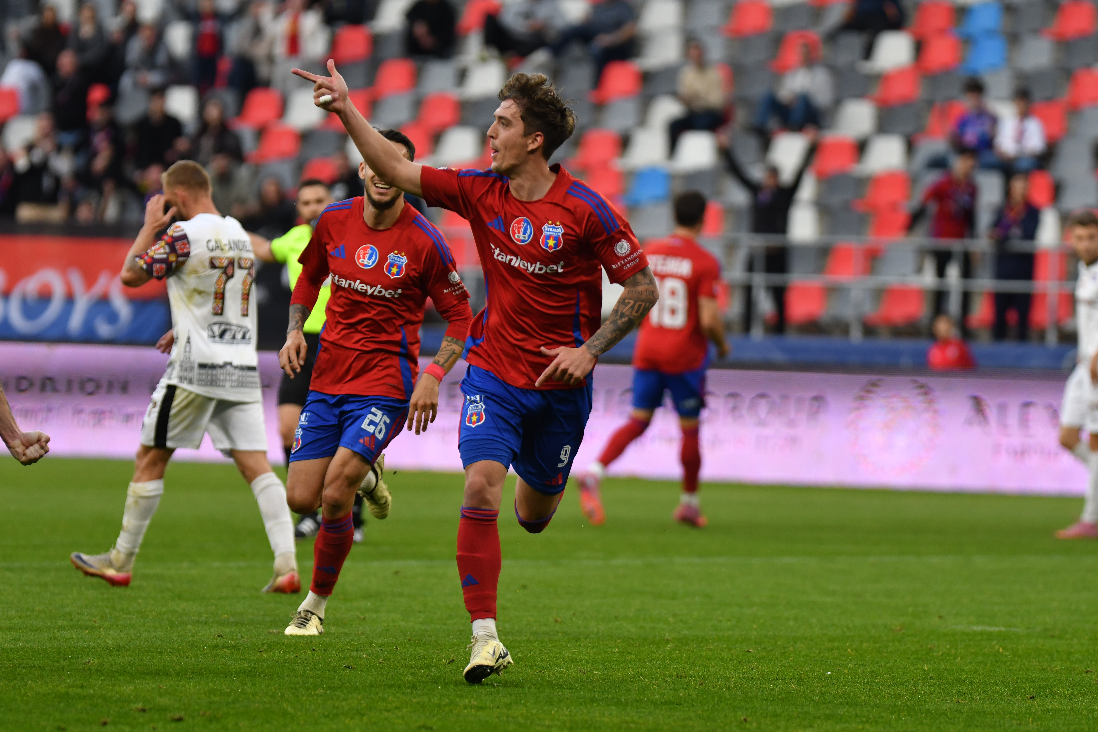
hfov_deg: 6.2
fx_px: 10064
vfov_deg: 4.2
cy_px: 366
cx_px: 549
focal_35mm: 330
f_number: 2.8
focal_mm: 220
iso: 1000
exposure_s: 1/2500
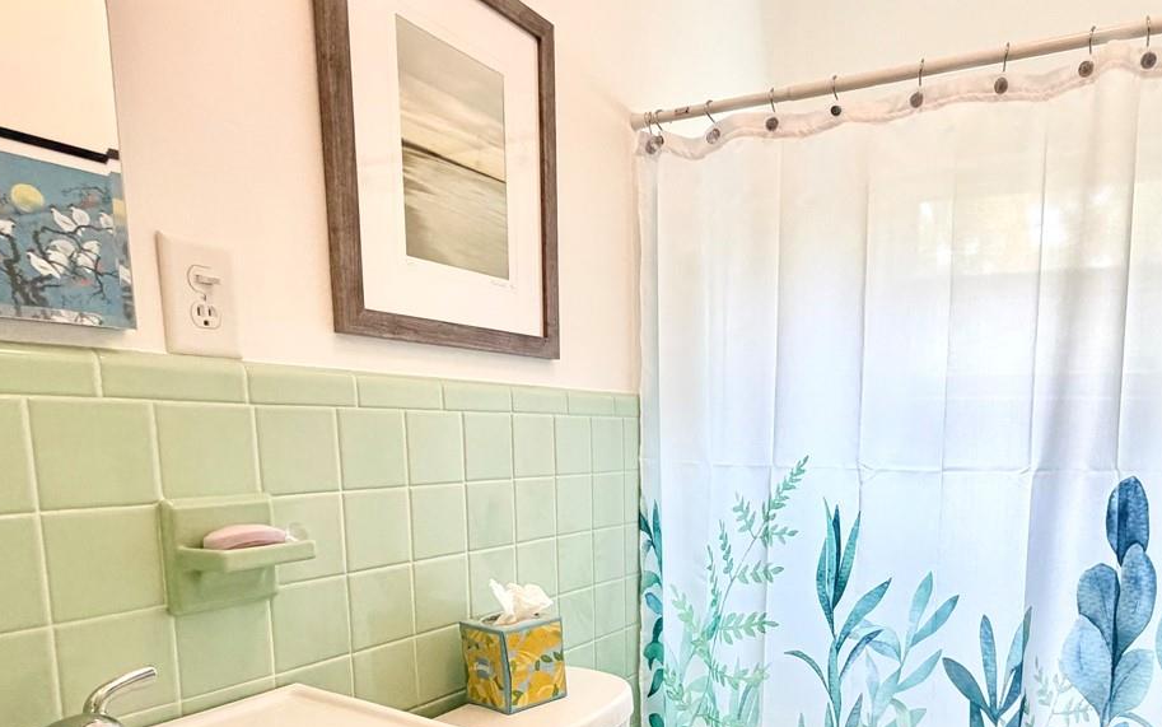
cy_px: 550
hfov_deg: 68.8
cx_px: 753
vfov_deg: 45.9
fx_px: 824
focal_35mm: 26
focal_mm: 2.22
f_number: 2.2
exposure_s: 1/120
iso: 200
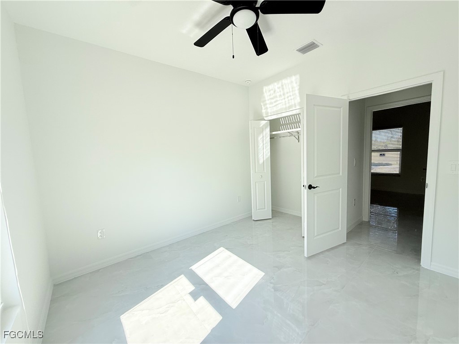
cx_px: 230
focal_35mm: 14
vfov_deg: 85.7
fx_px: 186
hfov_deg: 102.1
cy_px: 172
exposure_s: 1/244
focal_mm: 2.22
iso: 64
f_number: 2.2
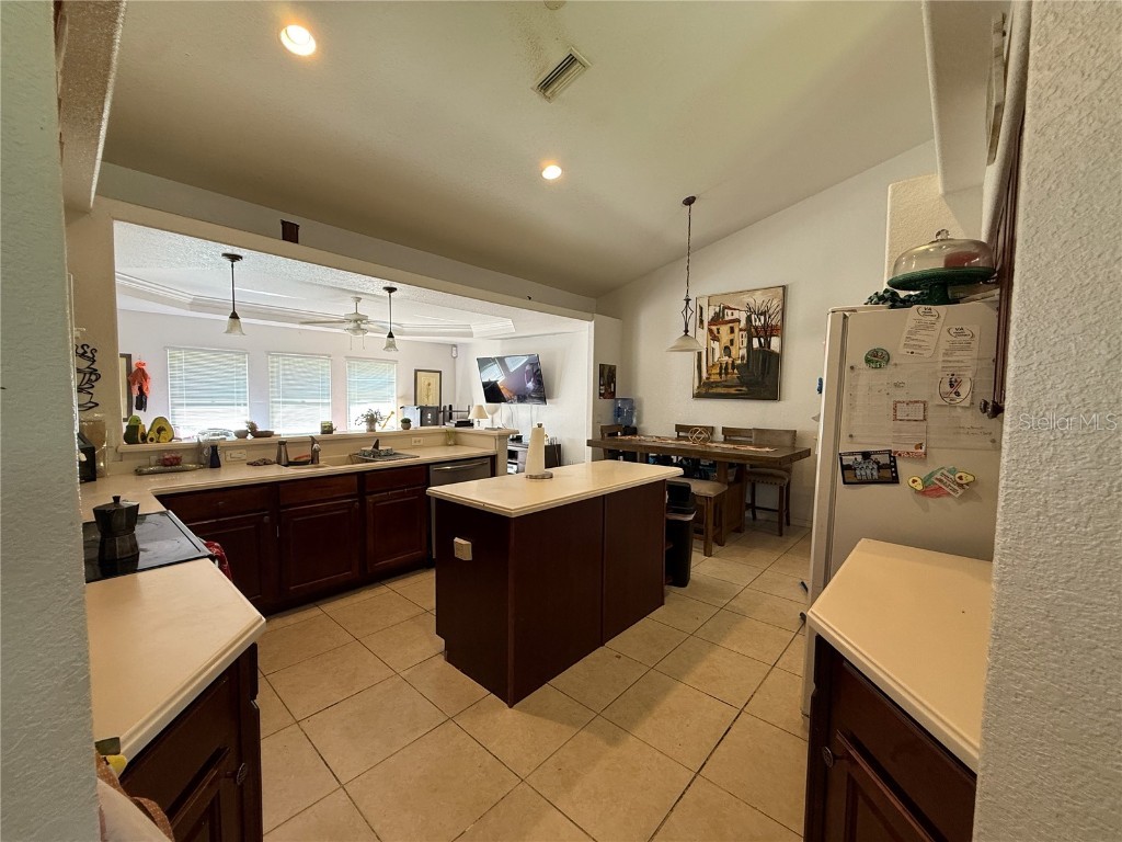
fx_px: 454
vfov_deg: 85.7
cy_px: 421
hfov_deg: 102.1
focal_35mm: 14
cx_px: 561
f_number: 2.2
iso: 125
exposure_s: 1/30
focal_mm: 2.22
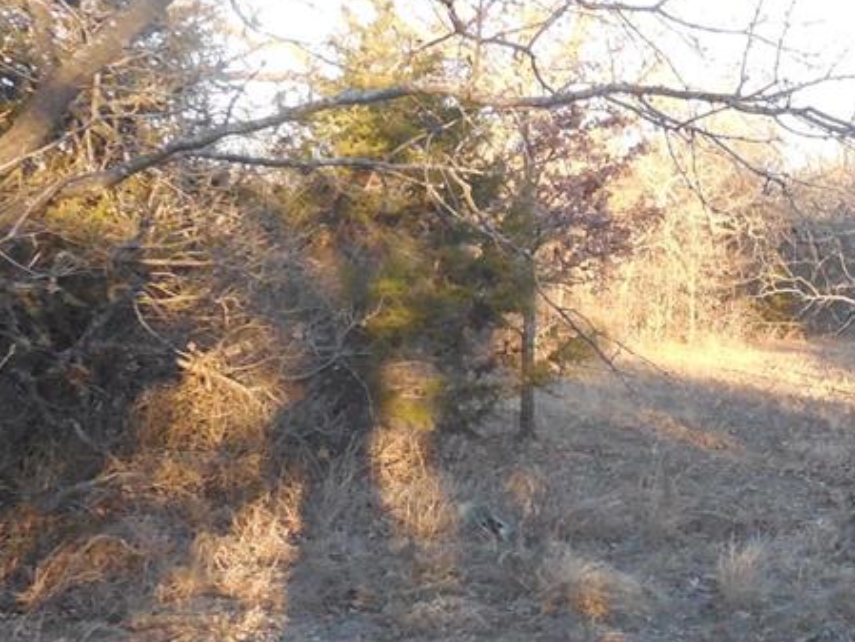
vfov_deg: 25.3
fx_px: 1408
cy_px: 492
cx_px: 960
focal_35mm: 57
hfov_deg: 30.0
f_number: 3.1
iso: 320
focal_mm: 4.5
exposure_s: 1/250
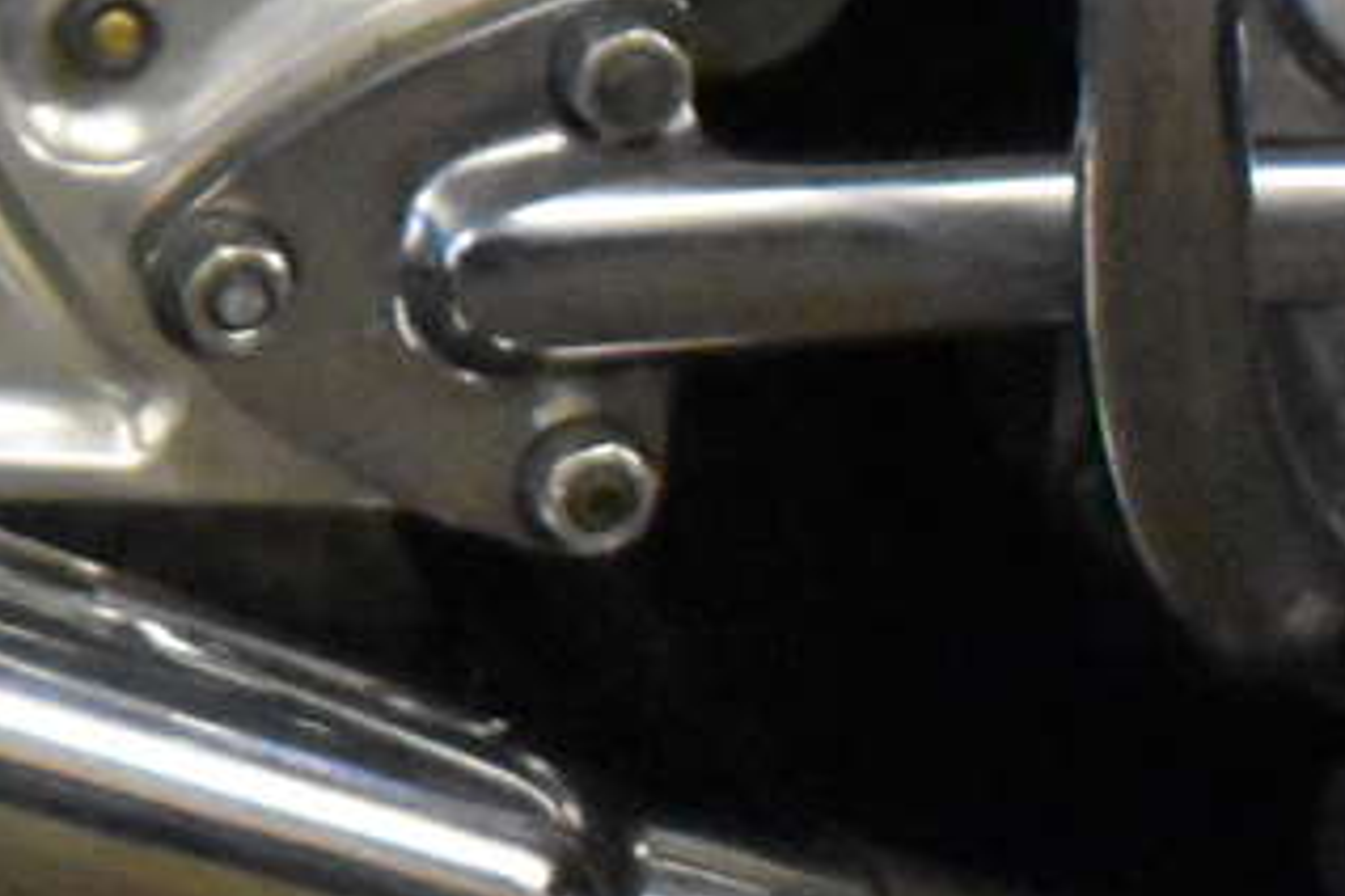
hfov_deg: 5.9
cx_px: -2208
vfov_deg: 4.2
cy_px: -235
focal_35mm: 330
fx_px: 12334
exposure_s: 1/125
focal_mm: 35
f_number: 4.5
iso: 10000
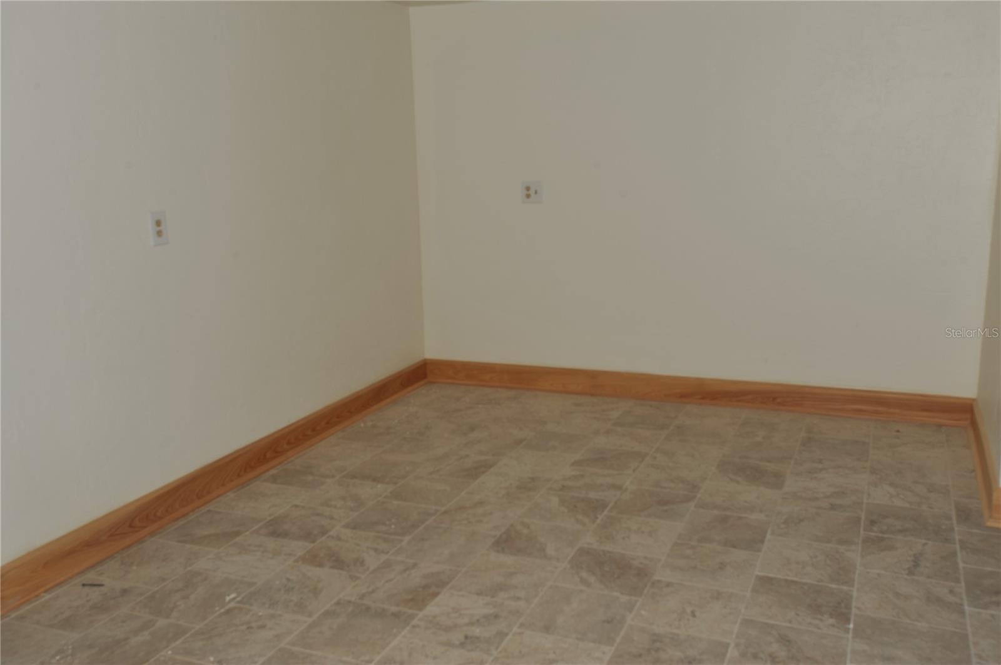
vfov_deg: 41.0
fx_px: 889
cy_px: 332
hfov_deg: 58.8
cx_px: 500
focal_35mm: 32
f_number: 9
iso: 200
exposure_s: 1/160
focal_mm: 32
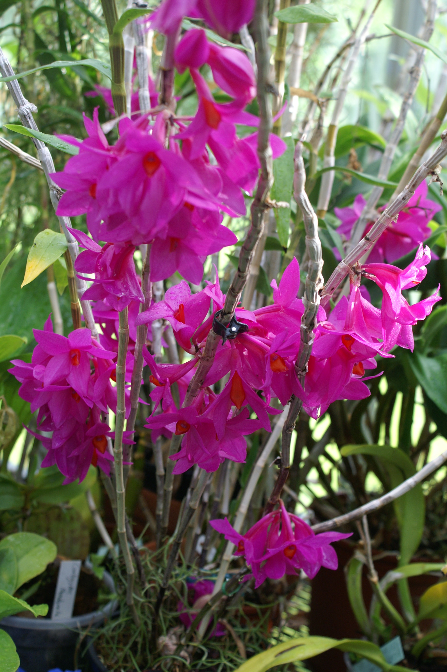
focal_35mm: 60
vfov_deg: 33.4
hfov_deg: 22.6
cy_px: 336
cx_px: 224
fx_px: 1119
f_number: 5.6
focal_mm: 40
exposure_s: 1/80
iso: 320
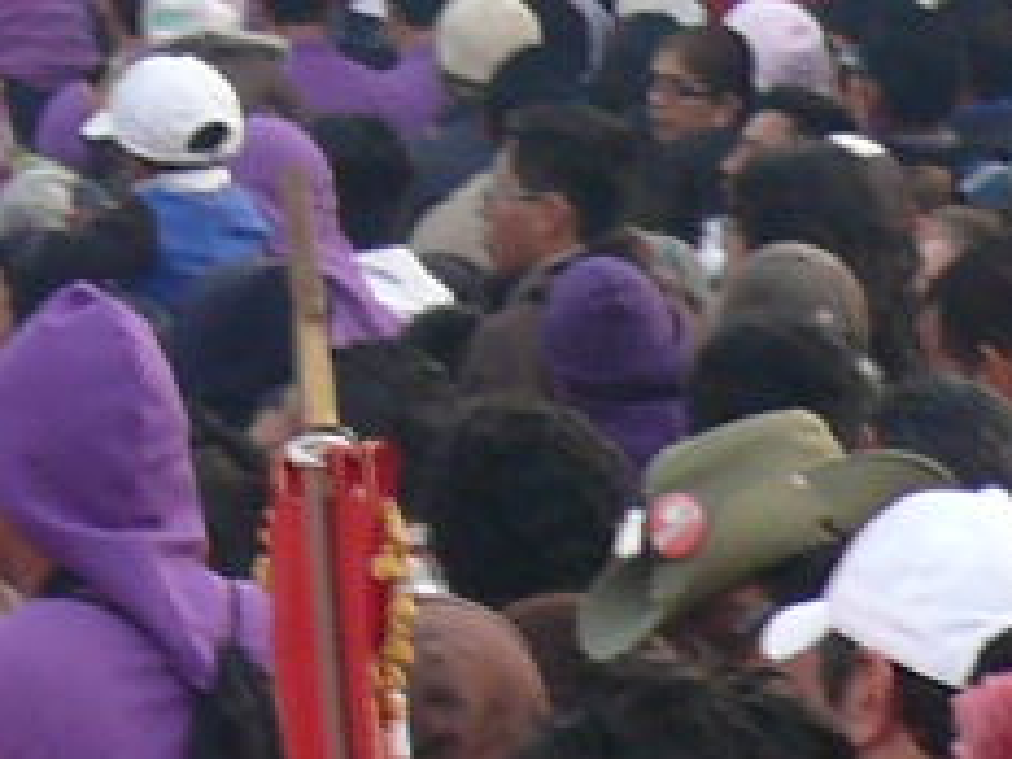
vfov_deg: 3.5
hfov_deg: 4.7
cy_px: 1082
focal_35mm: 421
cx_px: 414
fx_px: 12308
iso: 100
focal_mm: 10.2
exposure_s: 1/60
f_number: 3.2
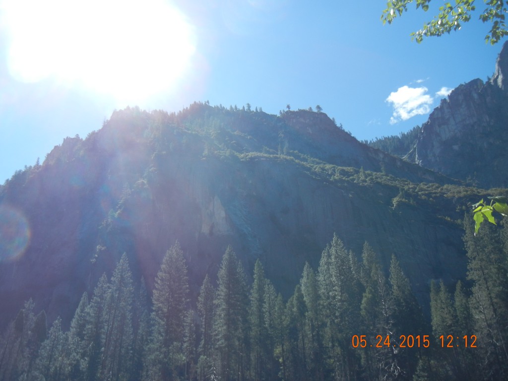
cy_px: 190
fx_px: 440
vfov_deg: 46.8
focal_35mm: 30
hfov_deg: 60.0
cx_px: 254
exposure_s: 1/276
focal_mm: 5.4
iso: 160
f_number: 7
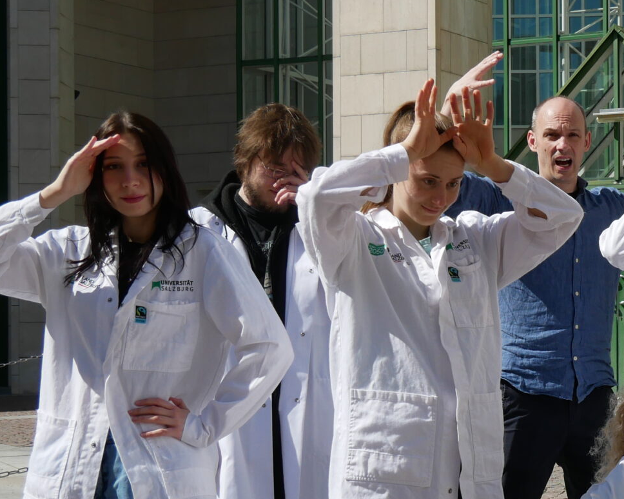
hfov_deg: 19.5
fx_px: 1717
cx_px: 729
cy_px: 338
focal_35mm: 93
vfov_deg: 16.5
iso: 200
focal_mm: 18
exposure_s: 1/1600
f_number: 5
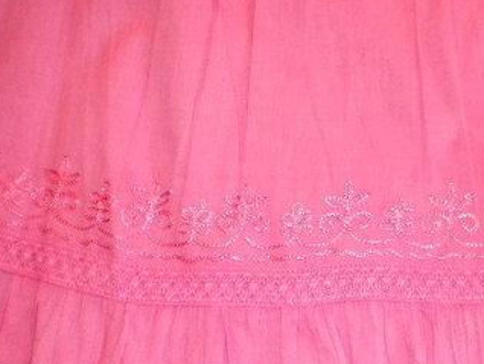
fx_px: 770
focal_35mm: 55
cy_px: 255
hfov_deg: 34.5
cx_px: 335
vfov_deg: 26.4
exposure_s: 1/30
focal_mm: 6.3
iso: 400
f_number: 3.1
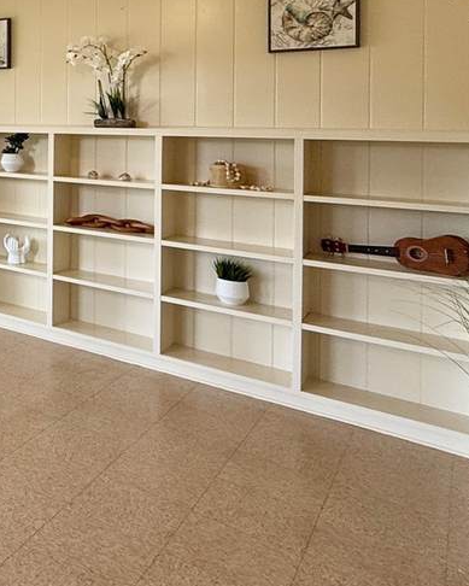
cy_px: 122
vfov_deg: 47.7
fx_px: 624
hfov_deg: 29.3
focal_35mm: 36
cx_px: -198
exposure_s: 1/120
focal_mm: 2.22
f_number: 2.2
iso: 100
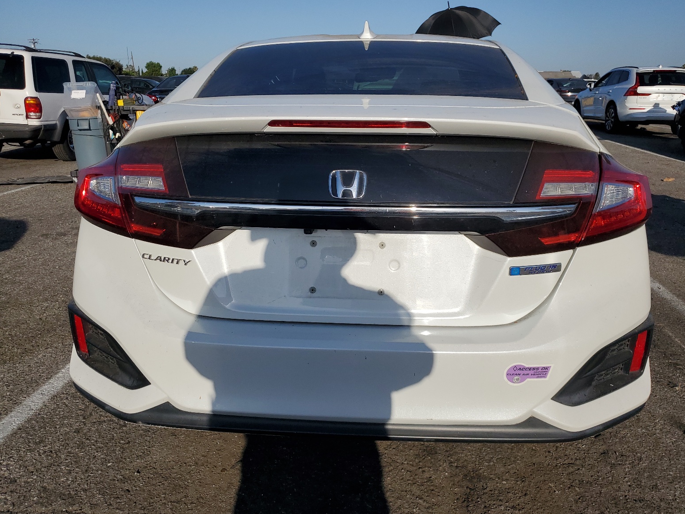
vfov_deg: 51.4
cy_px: 250
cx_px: 354
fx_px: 534
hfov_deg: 65.3
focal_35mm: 27
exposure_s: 1/10000
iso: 50
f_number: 1.5
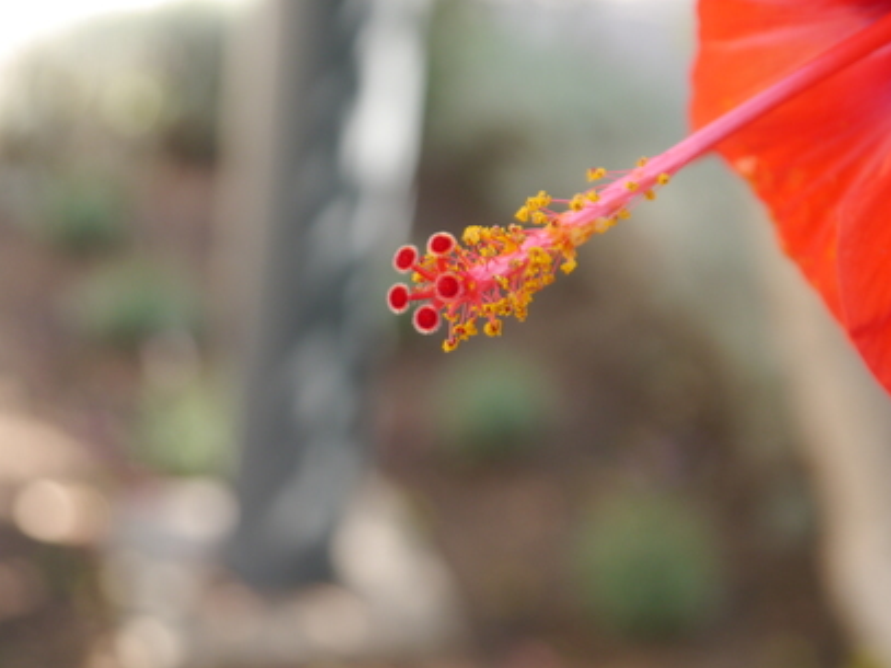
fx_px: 2445
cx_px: 460
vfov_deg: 15.6
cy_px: 345
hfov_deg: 20.7
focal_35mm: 95
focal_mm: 42
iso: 320
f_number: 5.6
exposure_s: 1/80
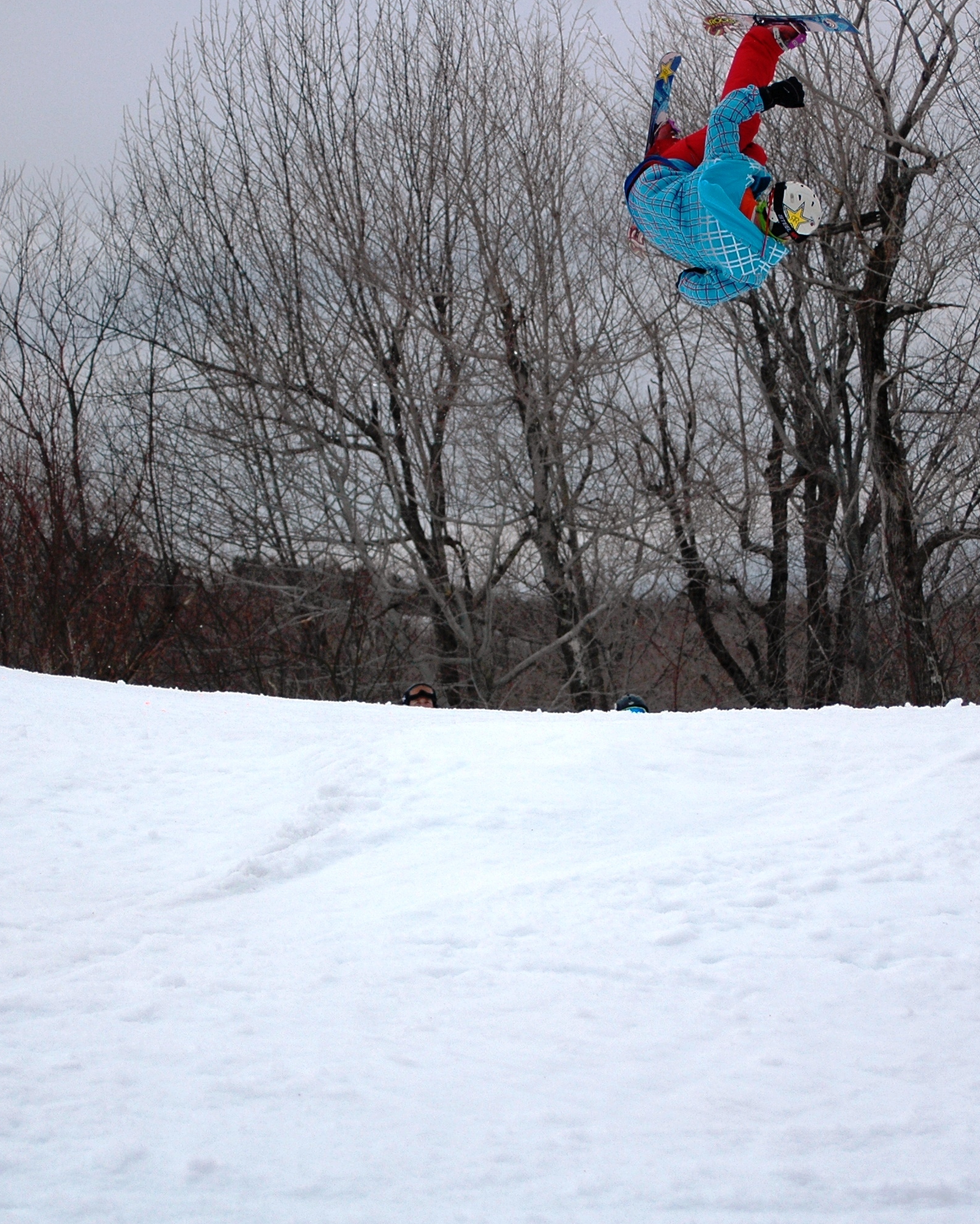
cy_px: 613
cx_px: 503
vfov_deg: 18.1
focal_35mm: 106
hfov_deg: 14.5
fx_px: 3843
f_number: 5.6
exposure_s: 1/2000
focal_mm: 50
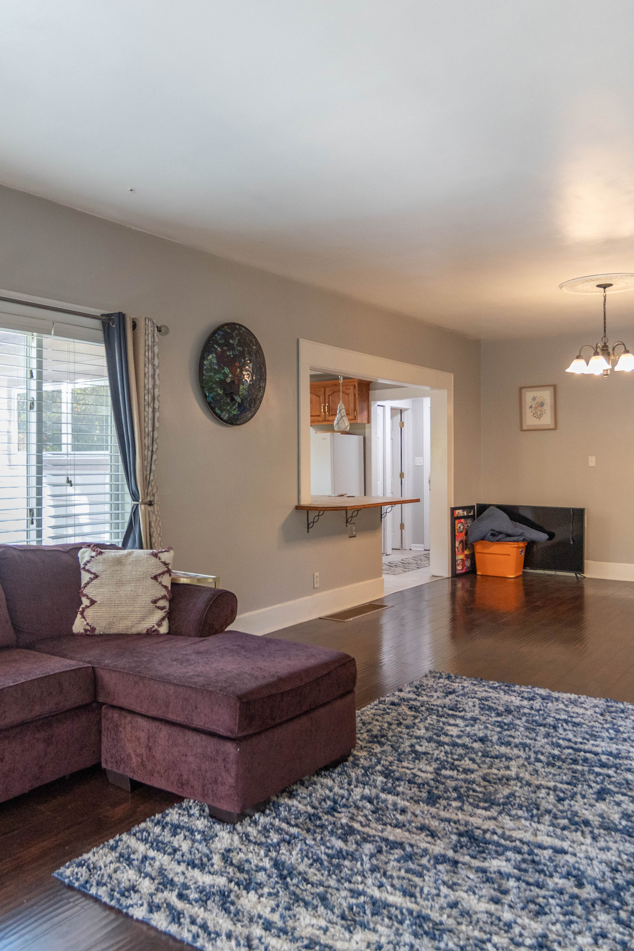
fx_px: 713
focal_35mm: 27
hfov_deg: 47.9
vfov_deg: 67.4
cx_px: 303
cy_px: 476
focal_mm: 18
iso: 640
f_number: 4.5
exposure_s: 1/50
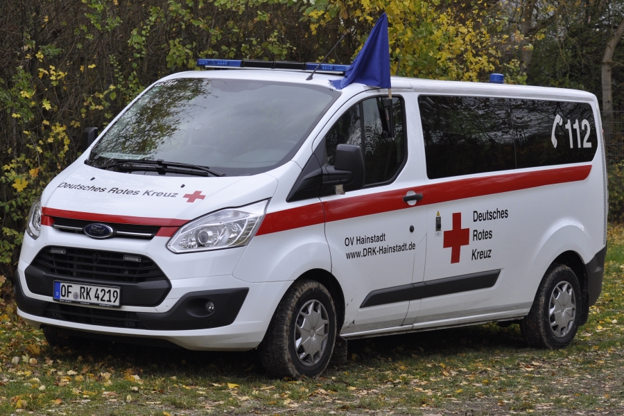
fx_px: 1820
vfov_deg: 13.0
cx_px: 312
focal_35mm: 105
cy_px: 208
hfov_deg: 19.5
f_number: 5
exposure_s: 1/400
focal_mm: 70
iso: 500
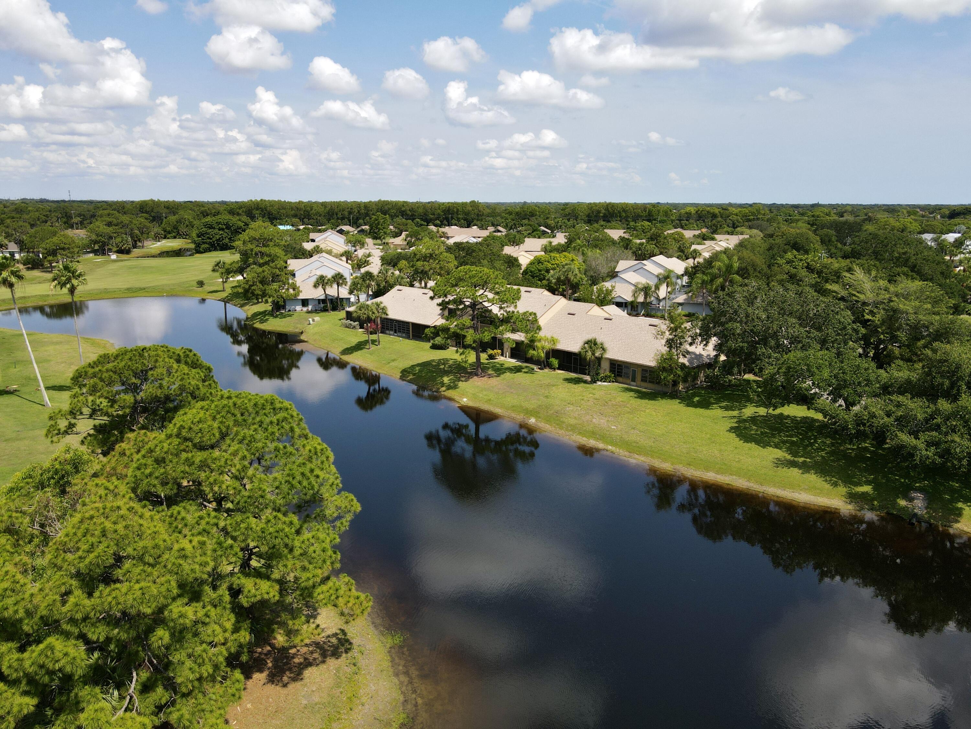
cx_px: 486
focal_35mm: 24
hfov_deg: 71.6
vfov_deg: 56.8
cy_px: 364
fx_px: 673
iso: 100
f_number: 2.8
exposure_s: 1/725
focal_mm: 4.5
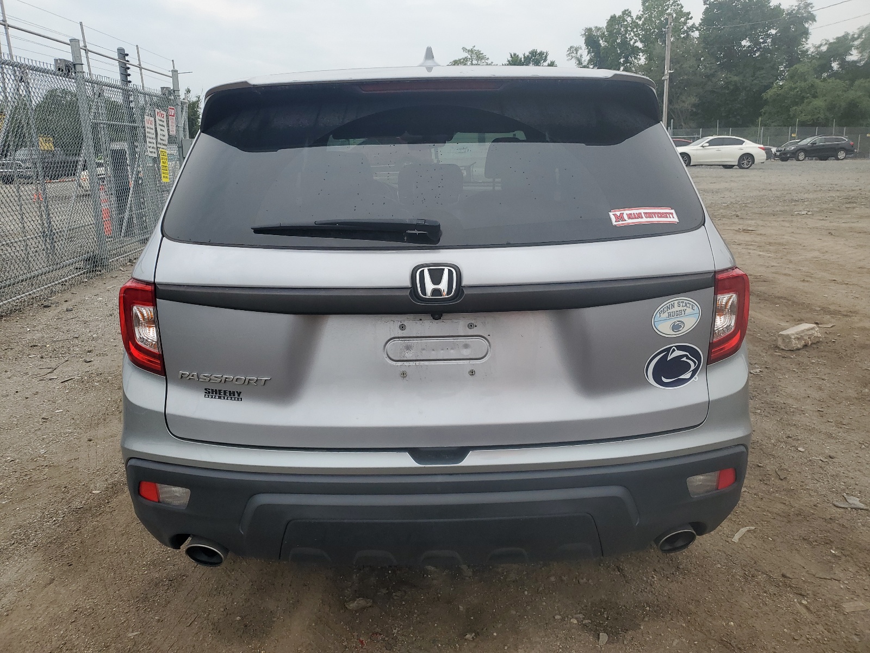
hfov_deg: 67.3
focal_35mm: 26
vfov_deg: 53.1
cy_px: 326
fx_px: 653
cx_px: 435
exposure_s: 1/667
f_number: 1.5
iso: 50
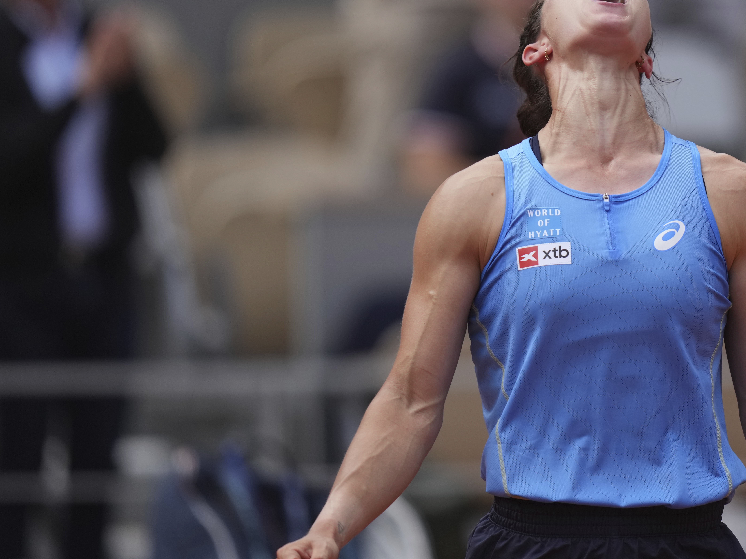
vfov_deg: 2.5
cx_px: 558
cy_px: 194
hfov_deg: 3.3
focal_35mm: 598
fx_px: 12887
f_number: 2.8
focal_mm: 400
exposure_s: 1/6400
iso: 800
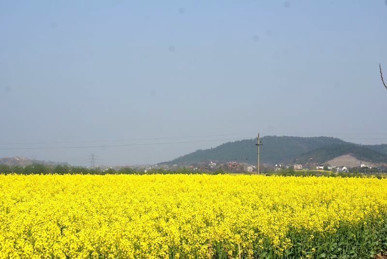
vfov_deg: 16.6
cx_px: 194
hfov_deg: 24.6
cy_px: 130
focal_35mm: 82
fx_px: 888
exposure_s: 1/320
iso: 100
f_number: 9
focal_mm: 55
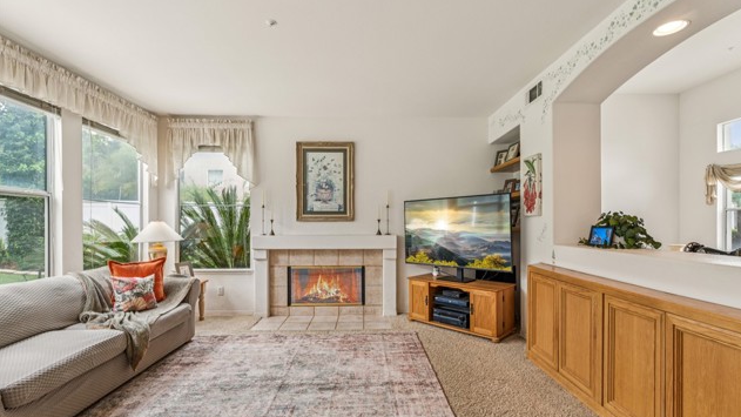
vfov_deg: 63.2
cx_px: 373
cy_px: 224
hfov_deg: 95.2
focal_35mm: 17
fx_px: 338
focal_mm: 16.2
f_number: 13
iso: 100
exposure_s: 1/3.33
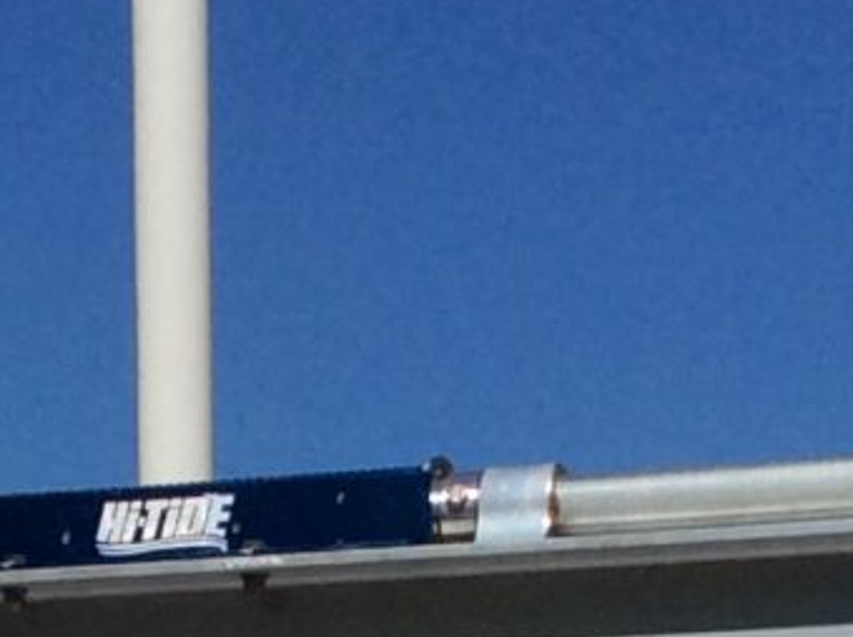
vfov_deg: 7.3
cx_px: 73
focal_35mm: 193
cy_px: 1359
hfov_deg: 10.2
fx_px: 4749
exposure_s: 1/4098
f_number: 2.4
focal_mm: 3.3
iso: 32
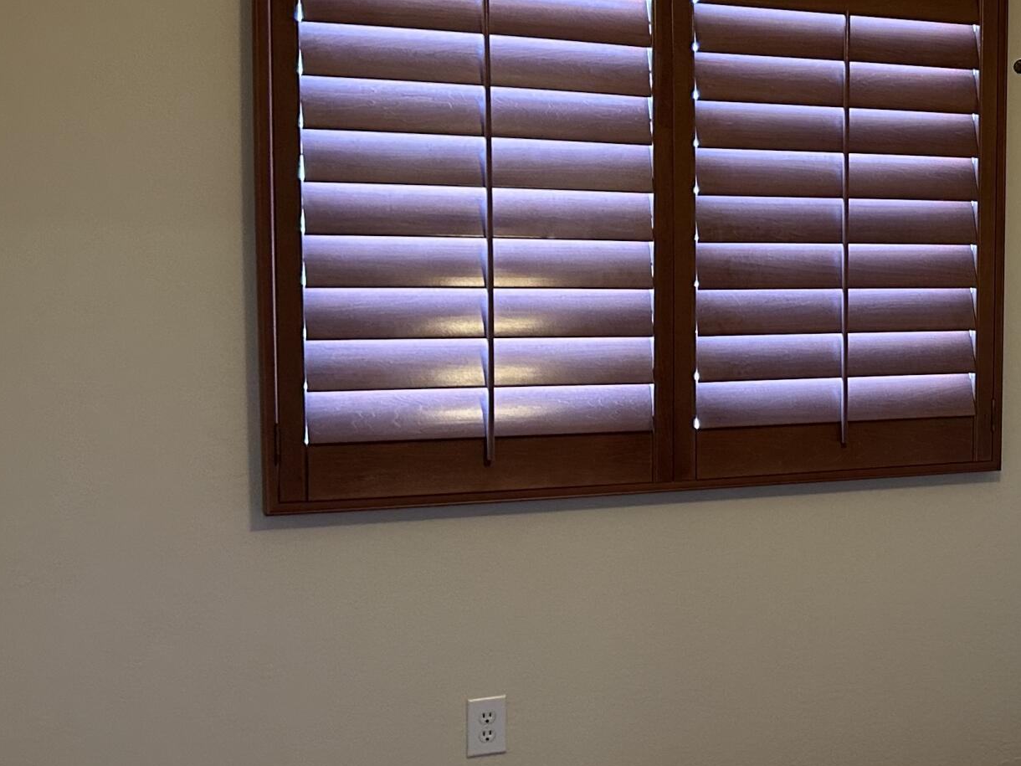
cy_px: 365
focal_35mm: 59
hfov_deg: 30.1
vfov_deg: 24.8
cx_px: 1060
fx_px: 1740
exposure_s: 1/60
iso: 400
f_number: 1.78
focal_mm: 6.86
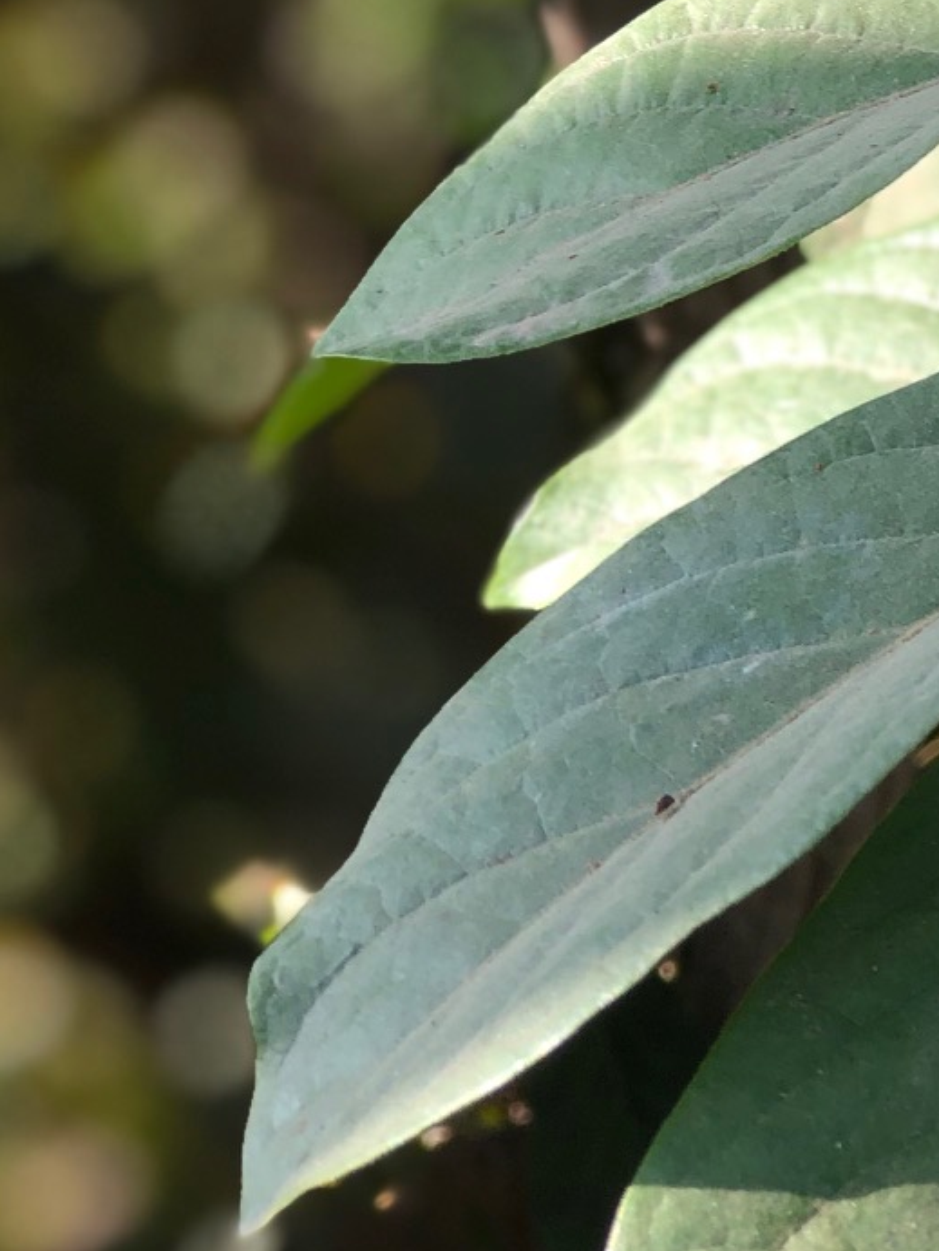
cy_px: 87
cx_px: 1335
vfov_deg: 11.8
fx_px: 6004
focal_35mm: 166
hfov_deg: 8.8
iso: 20
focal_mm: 6.6
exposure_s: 1/124
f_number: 2.8
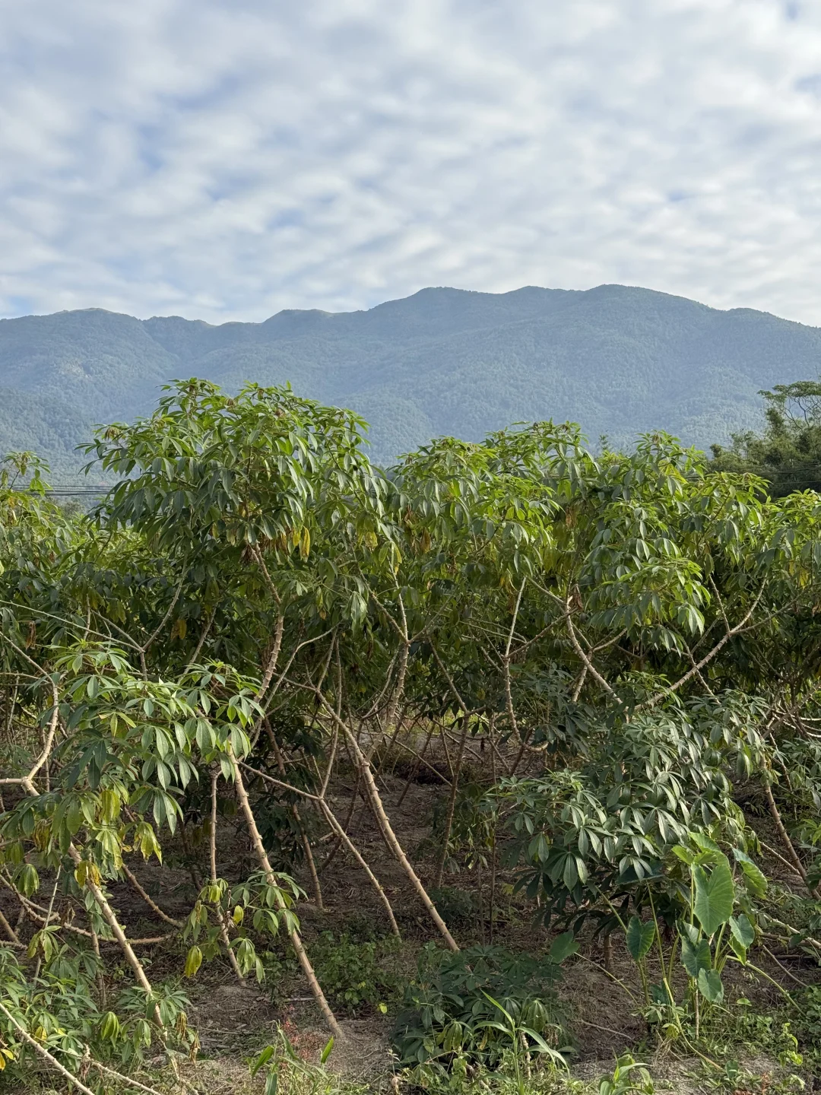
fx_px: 1518
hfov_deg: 30.3
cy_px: 548
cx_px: 410
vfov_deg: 39.7
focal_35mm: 48
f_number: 1.78
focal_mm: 6.76
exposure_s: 1/2208
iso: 64
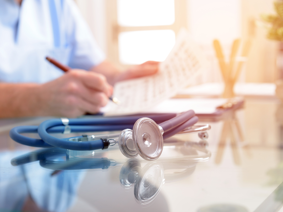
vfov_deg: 22.2
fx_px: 539
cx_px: 141
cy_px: 105
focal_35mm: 66
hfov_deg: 29.4
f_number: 5.6
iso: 100
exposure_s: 1/160
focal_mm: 60
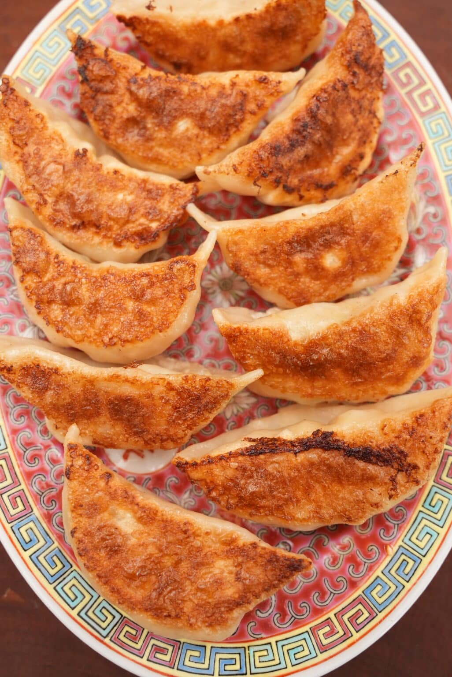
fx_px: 690
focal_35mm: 37
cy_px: 338
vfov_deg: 52.2
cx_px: 226
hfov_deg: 36.3
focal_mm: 36.7
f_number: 5.6
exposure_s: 1/100
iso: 1600
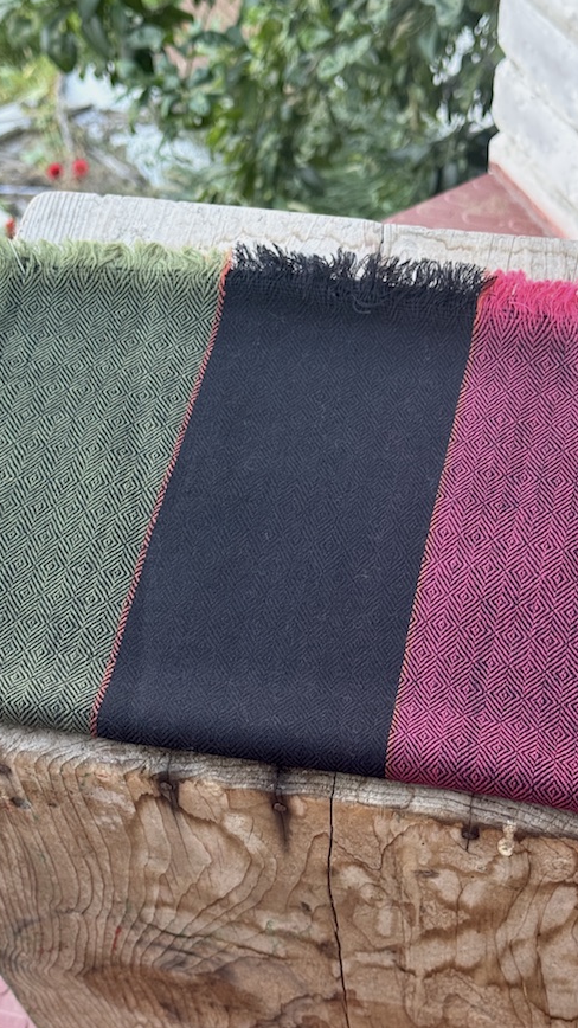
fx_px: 1635
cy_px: 514
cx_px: 293
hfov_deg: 20.0
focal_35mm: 60
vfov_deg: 34.9
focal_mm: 6.76
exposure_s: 1/121
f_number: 1.78
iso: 80
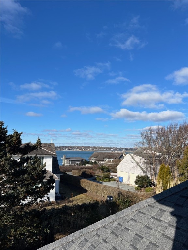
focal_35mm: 26
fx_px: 188
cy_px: 125
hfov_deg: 53.1
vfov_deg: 67.3
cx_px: 94
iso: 50
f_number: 1.5
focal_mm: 5.7
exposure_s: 1/5076
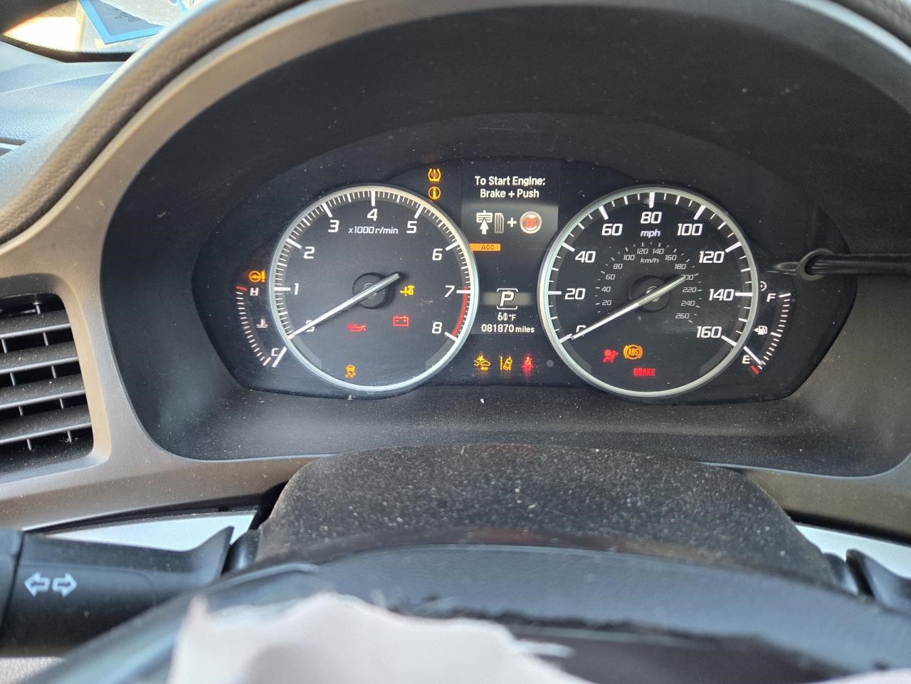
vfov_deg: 58.9
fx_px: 605
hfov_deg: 73.9
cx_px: 456
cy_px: 342
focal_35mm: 23
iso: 250
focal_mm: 5.4
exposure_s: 1/120
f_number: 1.8
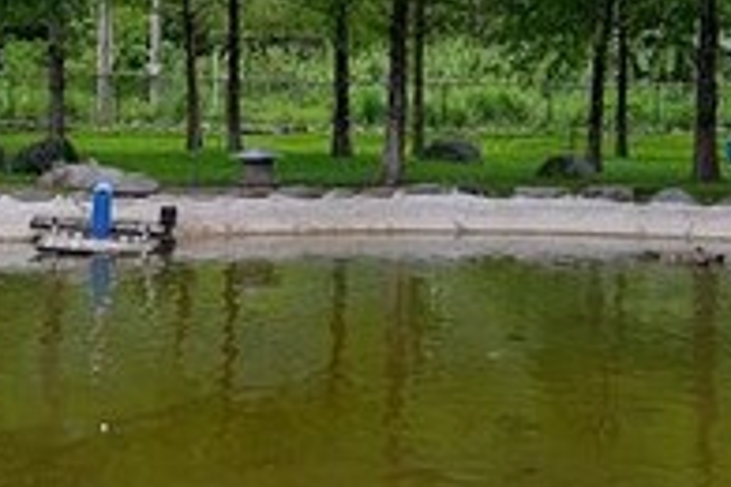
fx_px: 1502
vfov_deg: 18.2
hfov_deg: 27.3
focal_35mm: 74
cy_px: 56
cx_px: 397
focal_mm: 17
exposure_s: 1/50
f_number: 2.8
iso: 160
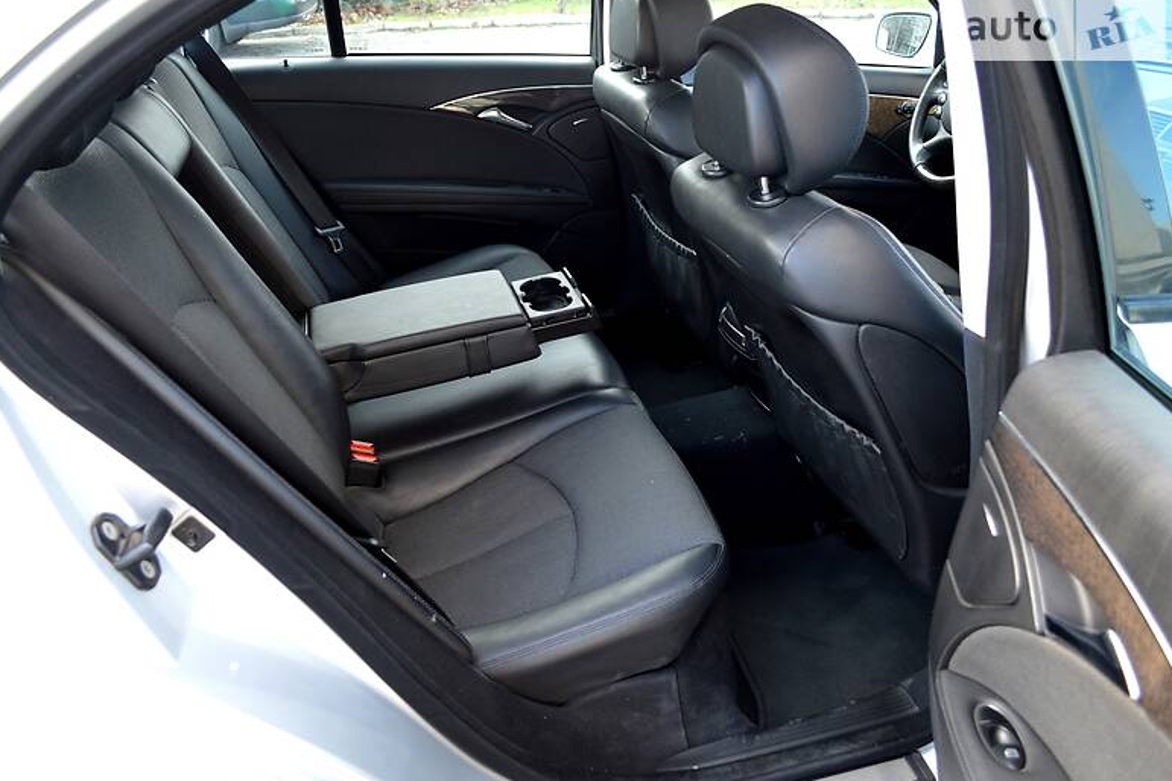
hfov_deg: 65.5
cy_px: 381
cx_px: 581
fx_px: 911
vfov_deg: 46.4
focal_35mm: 28
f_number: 4
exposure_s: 1/60
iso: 400
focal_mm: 18
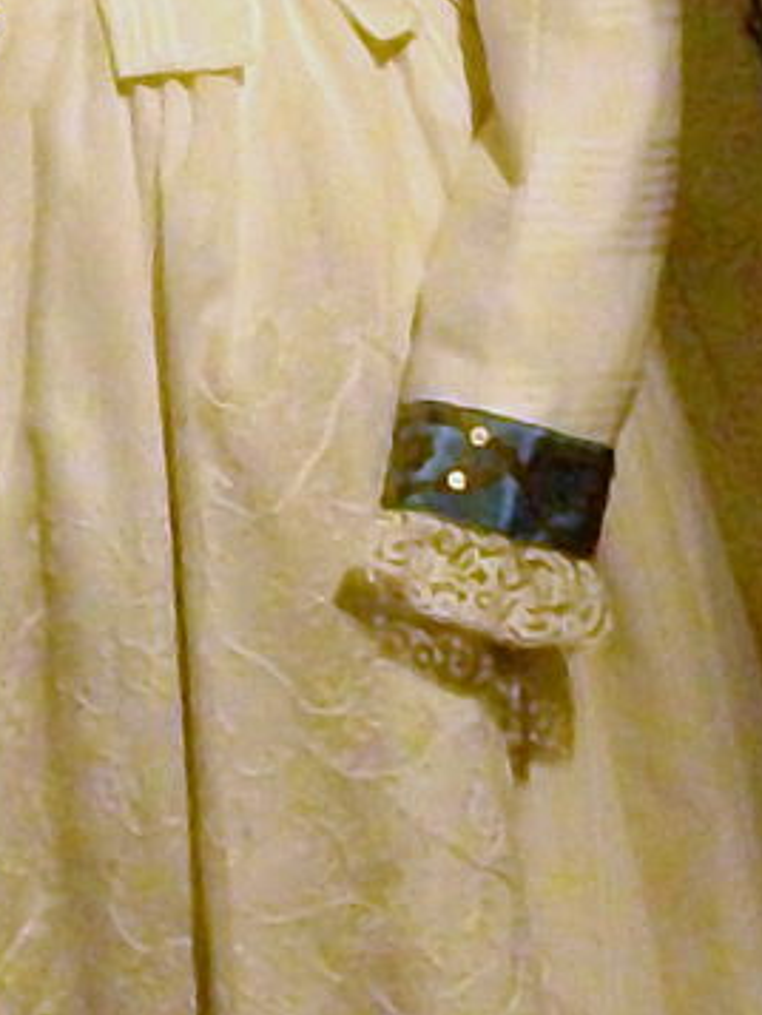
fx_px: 5603
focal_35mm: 191
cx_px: -40
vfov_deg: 10.3
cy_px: 229
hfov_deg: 7.7
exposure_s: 1/8
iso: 320
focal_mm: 5.7
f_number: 2.9
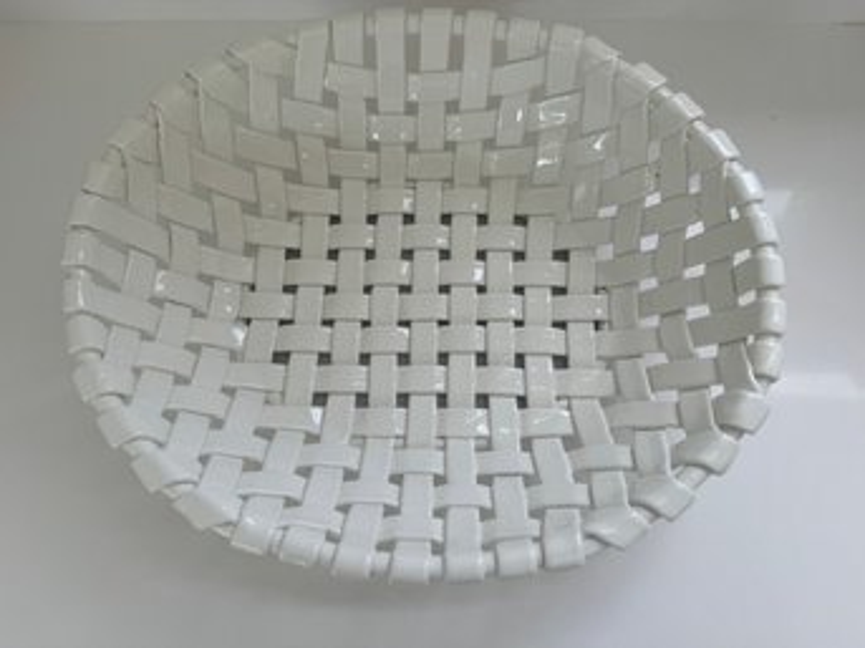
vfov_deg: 56.8
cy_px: 324
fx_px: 600
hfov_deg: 71.6
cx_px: 432
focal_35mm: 24
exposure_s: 1/205
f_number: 1.78
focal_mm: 6.76
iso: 64
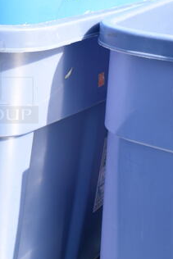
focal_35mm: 78
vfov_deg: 25.8
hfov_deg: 16.5
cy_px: 81
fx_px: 562
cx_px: -52
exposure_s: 1/160
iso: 100
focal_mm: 18
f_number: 6.3
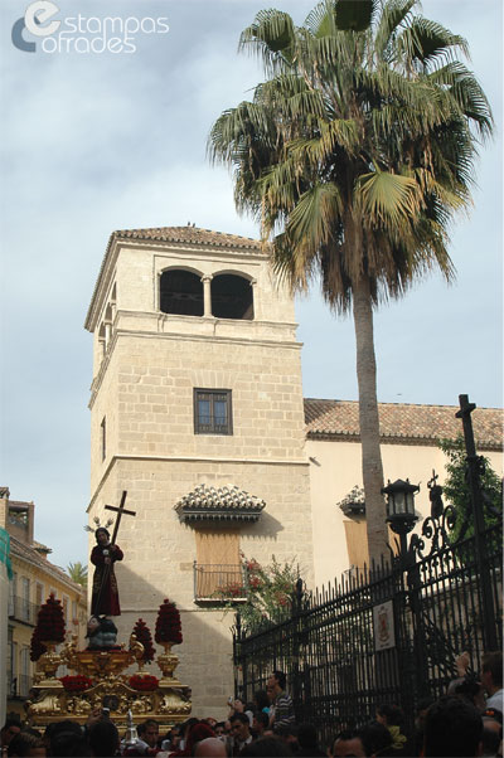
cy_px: 379
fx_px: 884
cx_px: 252
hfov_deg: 31.8
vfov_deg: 46.4
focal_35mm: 42
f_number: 9
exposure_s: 1/200
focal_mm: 28
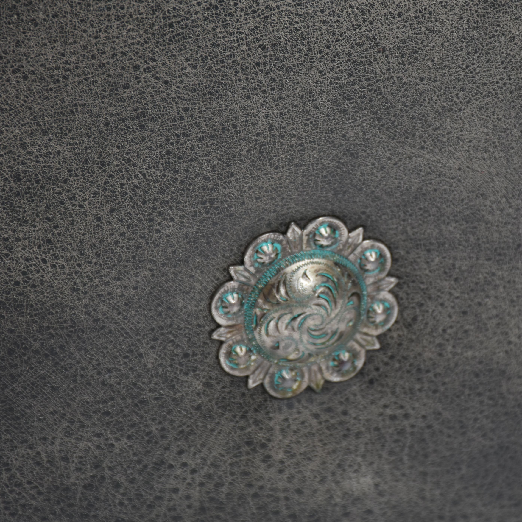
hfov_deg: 6.1
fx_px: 4896
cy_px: 253
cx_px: 336
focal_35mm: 287
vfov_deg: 6.1
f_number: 8
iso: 320
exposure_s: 1/100
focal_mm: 140
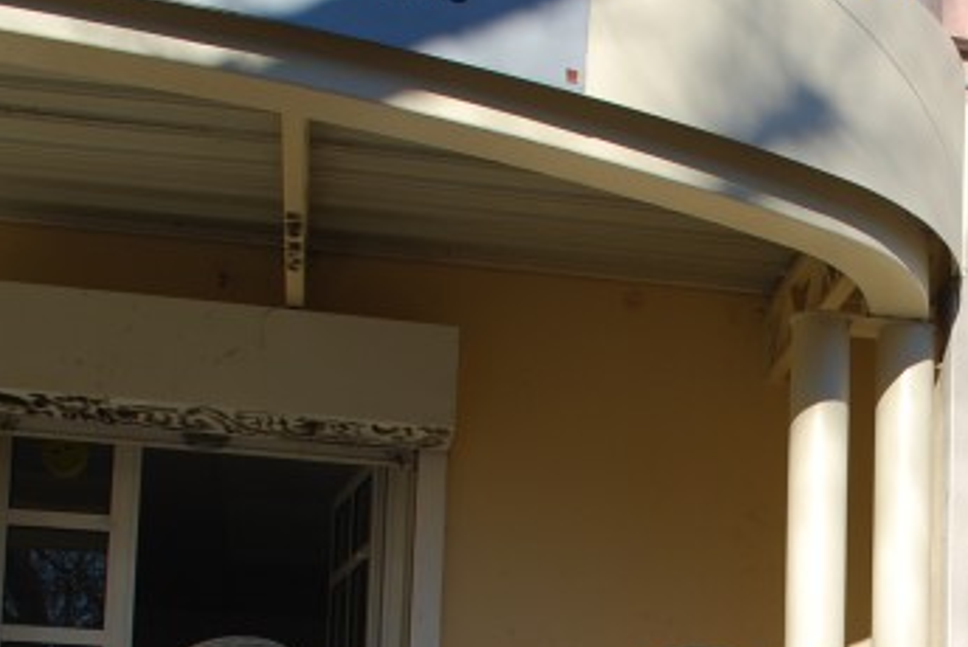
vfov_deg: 16.7
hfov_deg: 24.9
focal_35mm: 78
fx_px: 2099
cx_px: 938
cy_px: 807
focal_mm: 20
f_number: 8
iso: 100
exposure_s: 1/250
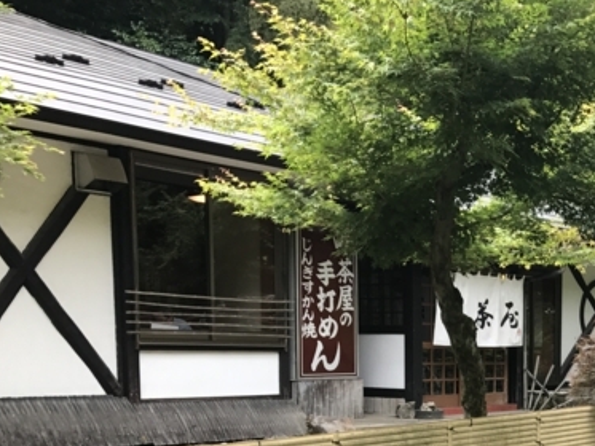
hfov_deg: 29.9
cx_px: 598
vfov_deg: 23.2
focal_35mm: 60
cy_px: 468
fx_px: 1032
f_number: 1.8
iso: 20
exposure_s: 1/306
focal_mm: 3.99
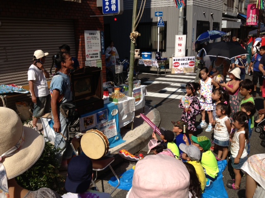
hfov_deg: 52.6
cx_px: 132
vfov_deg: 40.7
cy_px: 99
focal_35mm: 35
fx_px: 268
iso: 50
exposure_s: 1/2208
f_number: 2.4
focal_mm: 4.28
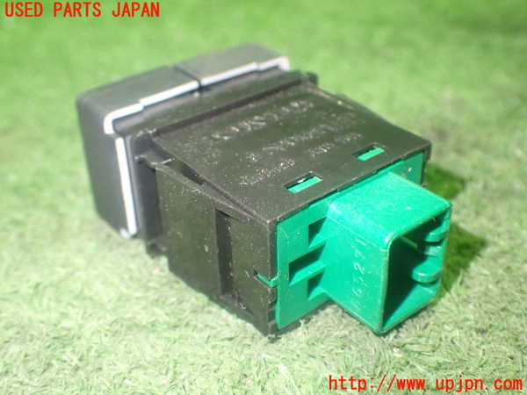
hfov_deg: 42.9
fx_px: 670
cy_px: 198
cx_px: 264
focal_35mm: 44
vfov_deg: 32.9
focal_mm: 7.84
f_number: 2.9
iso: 800
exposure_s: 1/20
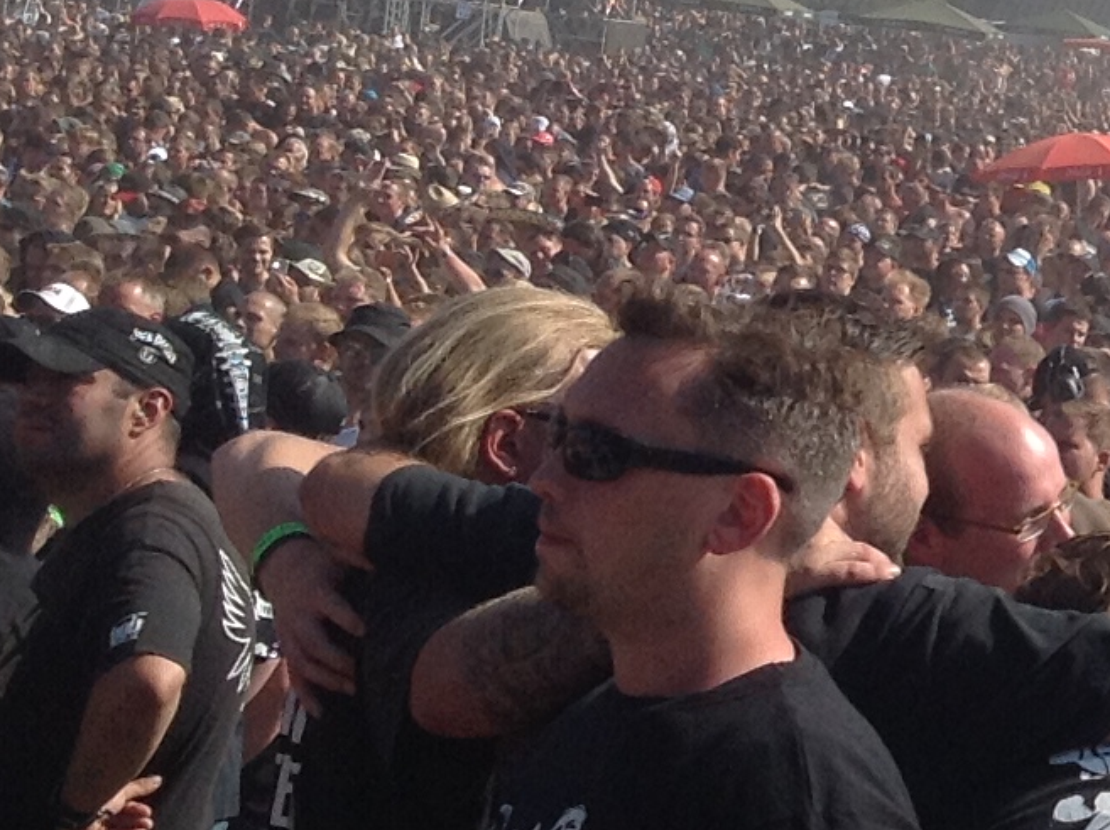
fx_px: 4419
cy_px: 128
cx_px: 1958
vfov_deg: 10.7
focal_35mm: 138
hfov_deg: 13.0
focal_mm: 4.28
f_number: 2.4
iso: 50
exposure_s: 1/1890
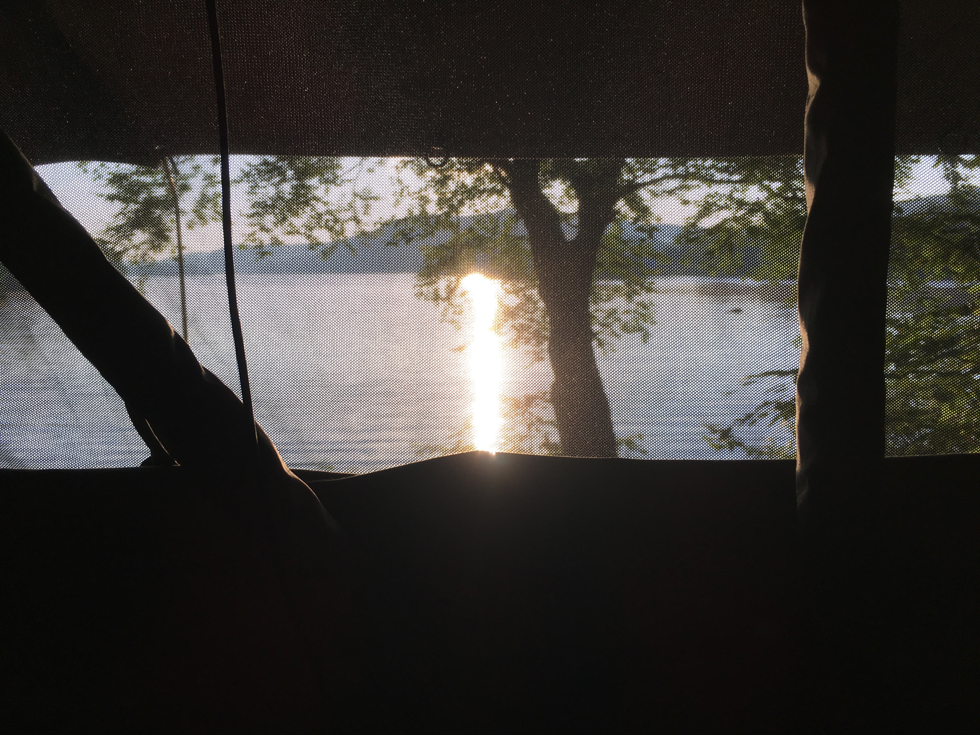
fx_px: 821
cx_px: 490
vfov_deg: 48.2
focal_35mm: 29
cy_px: 368
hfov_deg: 61.7
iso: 25
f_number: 2.2
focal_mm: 4.15
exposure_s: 1/398
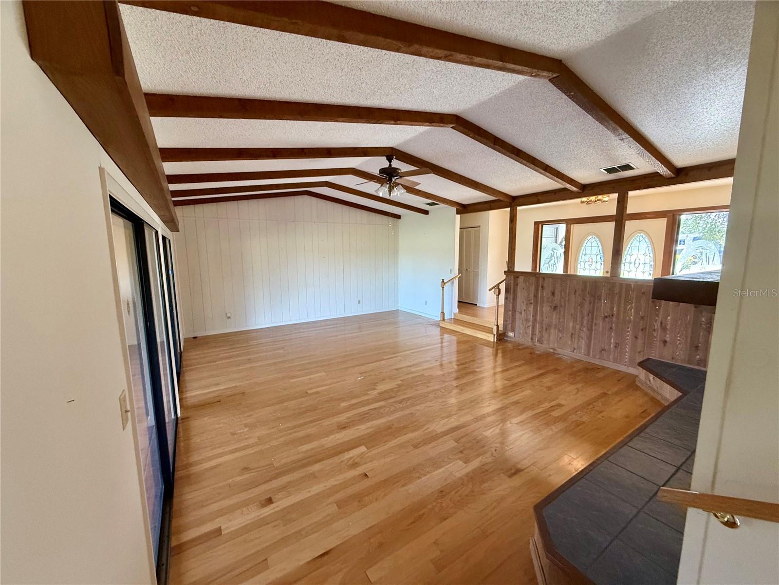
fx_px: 315
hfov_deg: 102.1
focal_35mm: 14
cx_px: 390
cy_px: 292
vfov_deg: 85.7
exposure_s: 1/120
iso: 400
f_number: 2.2
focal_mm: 2.22
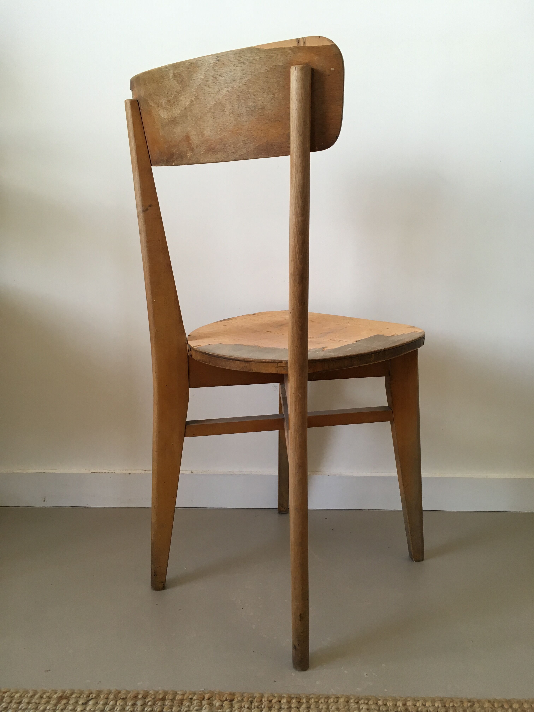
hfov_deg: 48.2
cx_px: 267
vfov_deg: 61.7
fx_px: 596
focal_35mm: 29
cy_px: 356
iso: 25
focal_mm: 4.15
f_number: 2.2
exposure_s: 1/33
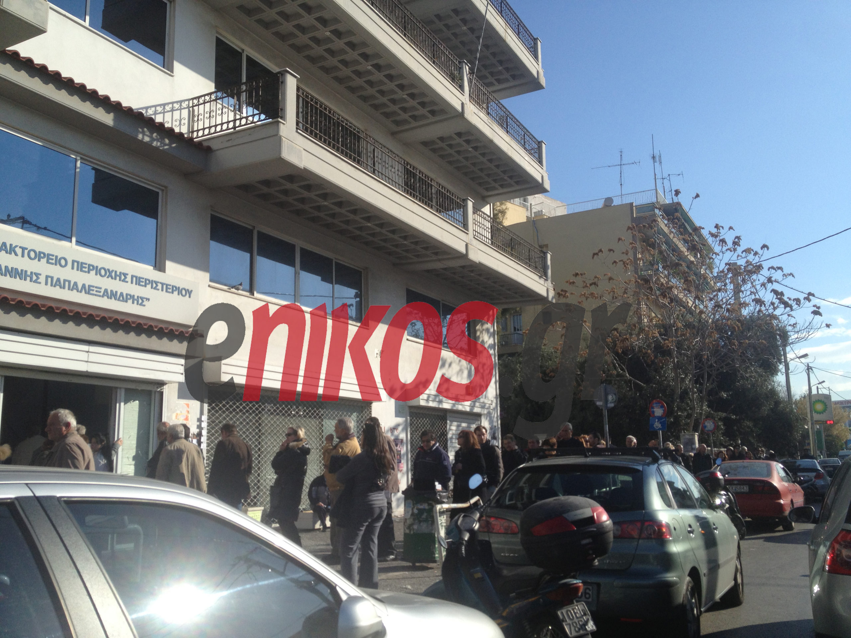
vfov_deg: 40.7
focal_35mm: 35
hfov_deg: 52.6
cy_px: 319
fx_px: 860
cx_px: 426
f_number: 2.4
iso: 50
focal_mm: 4.28
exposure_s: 1/2123
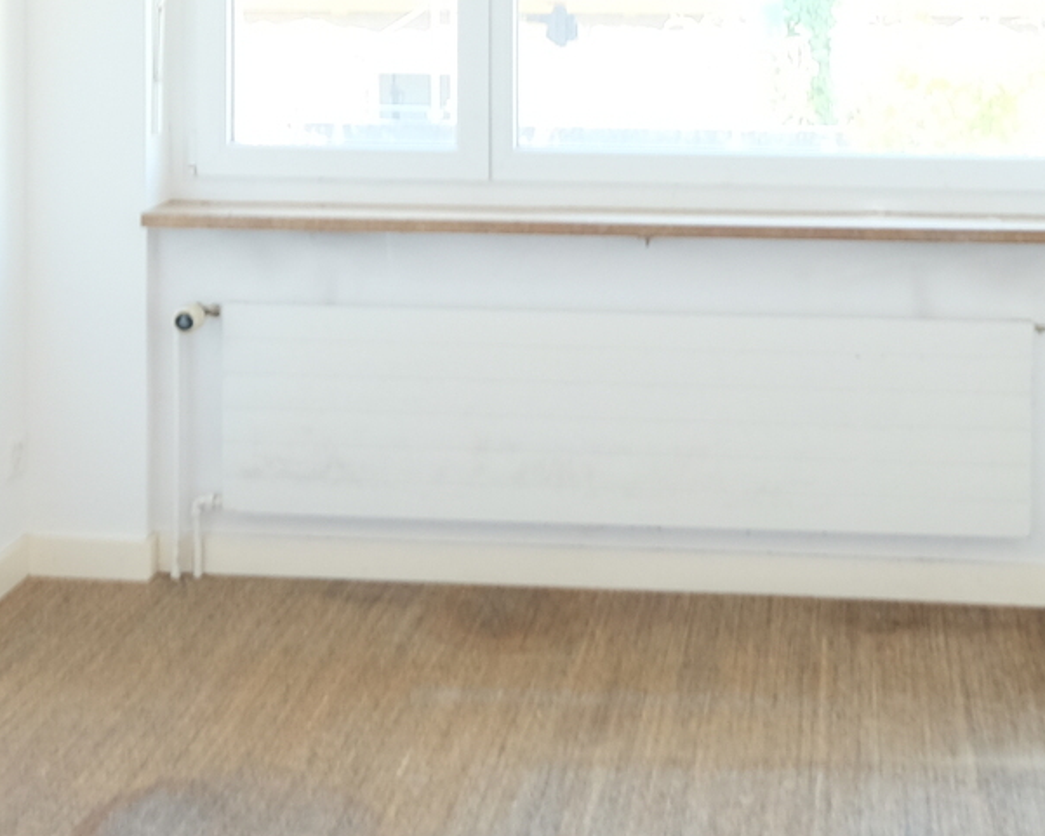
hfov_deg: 31.2
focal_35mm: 60
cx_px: 708
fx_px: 1856
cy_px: -15
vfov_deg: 24.2
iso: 400
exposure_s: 1/15
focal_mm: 10
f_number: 4
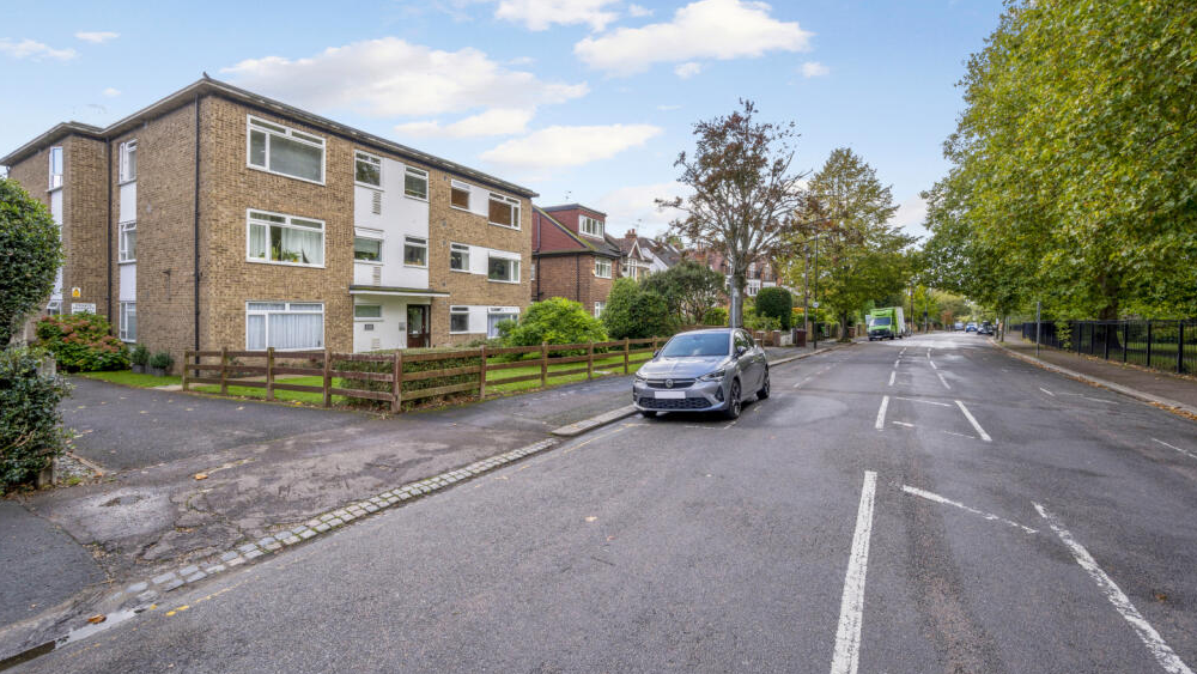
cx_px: 600
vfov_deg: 70.5
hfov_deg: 103.0
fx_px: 476
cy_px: 320
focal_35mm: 15
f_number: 16
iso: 400
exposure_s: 1/80
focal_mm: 14
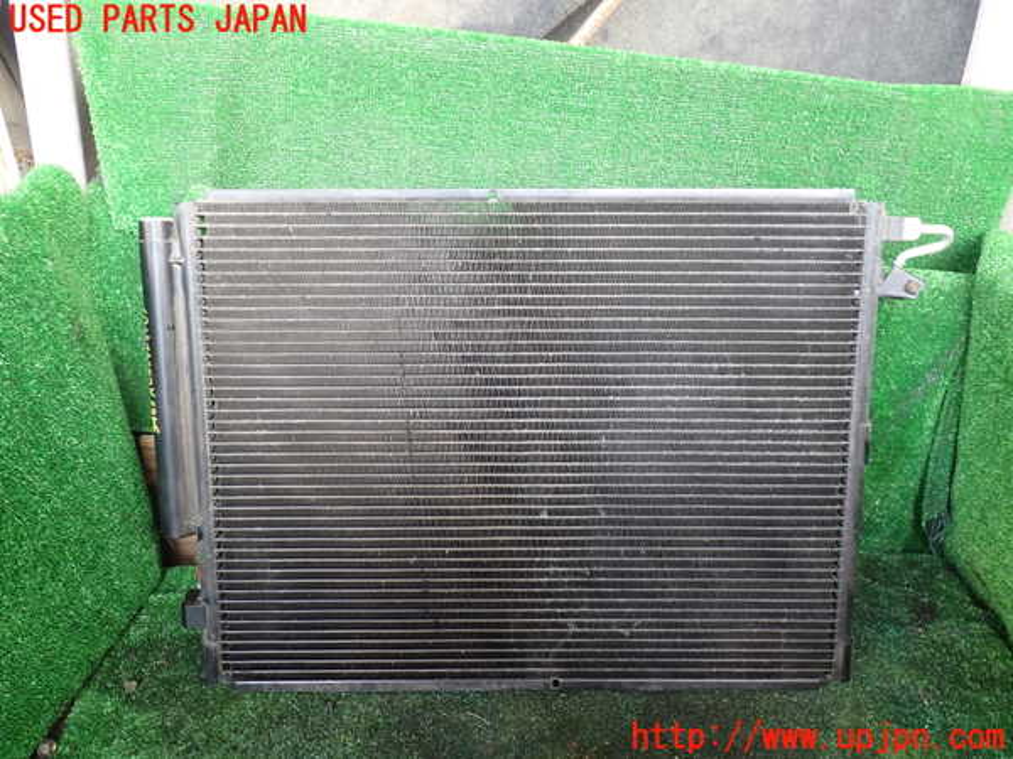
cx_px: 506
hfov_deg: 60.0
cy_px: 380
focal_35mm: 30
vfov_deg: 46.8
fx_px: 878
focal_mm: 5.4
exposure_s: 1/50
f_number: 2.3
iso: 200
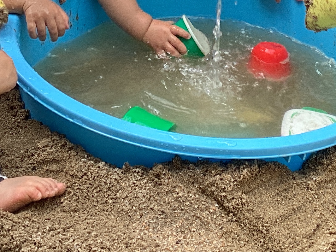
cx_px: 235
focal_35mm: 95
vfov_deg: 15.1
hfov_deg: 20.5
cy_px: -43
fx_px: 922
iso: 25
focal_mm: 3.3
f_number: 2.4
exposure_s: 1/255
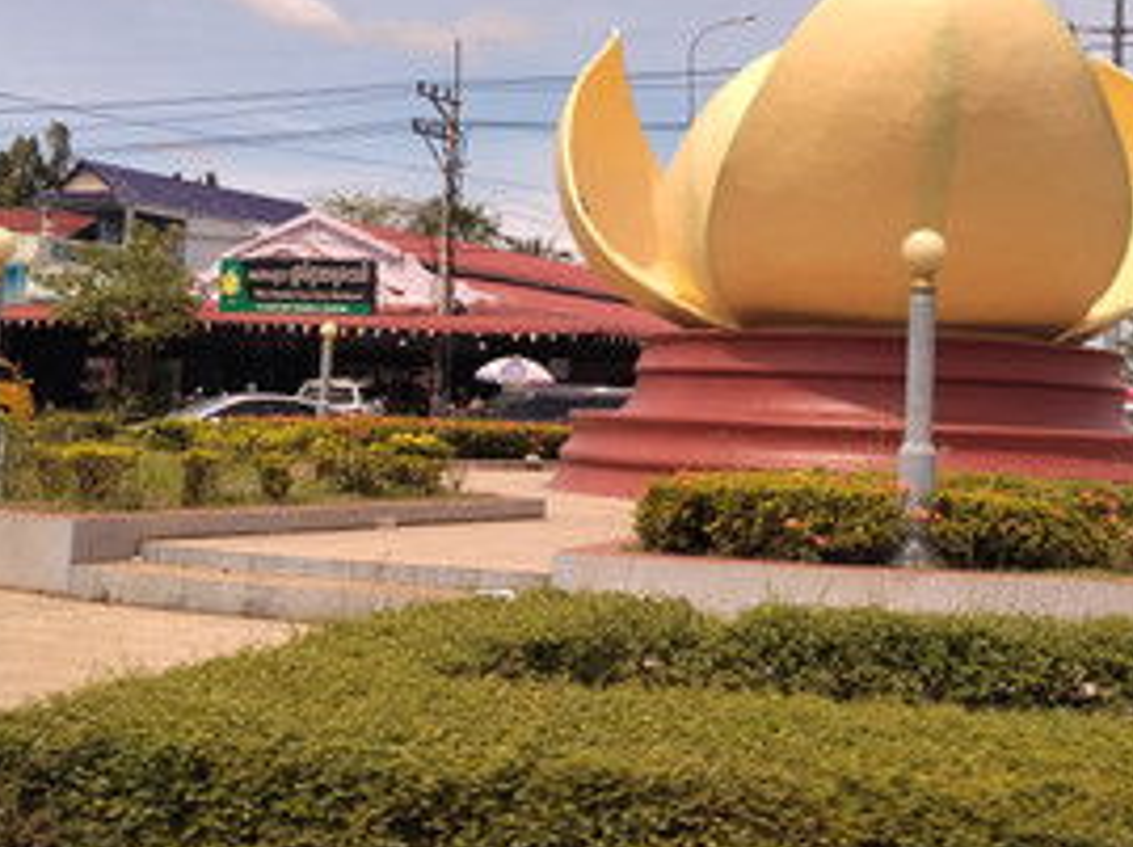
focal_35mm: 54
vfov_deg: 26.7
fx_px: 1765
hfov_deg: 35.3
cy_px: 234
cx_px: 750
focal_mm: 4.22
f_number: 1.8
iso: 50
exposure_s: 1/370
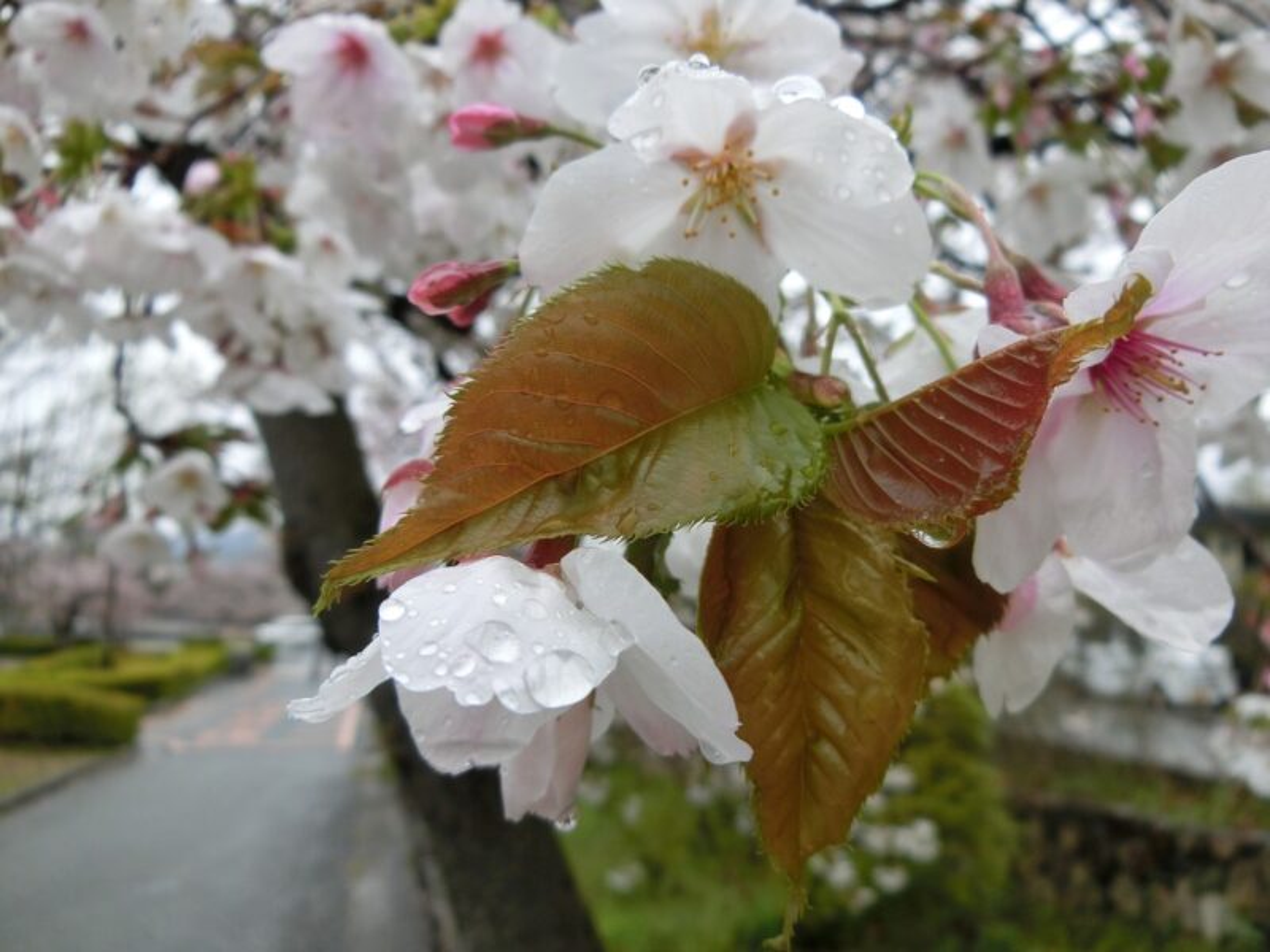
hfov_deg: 69.4
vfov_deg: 54.9
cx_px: 635
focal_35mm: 25
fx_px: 917
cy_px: 476
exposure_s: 1/320
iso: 80
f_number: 3.5
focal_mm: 4.5
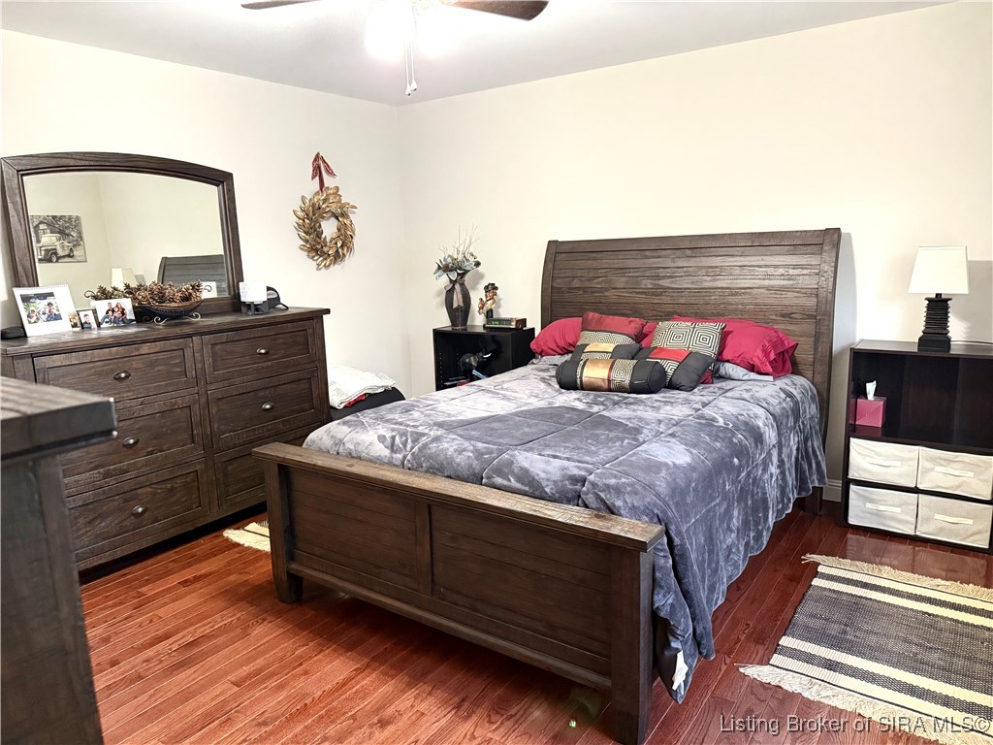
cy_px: 372
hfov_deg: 71.6
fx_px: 688
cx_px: 496
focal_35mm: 24
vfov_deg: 56.8
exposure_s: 1/60
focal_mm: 6.76
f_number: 1.78
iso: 800
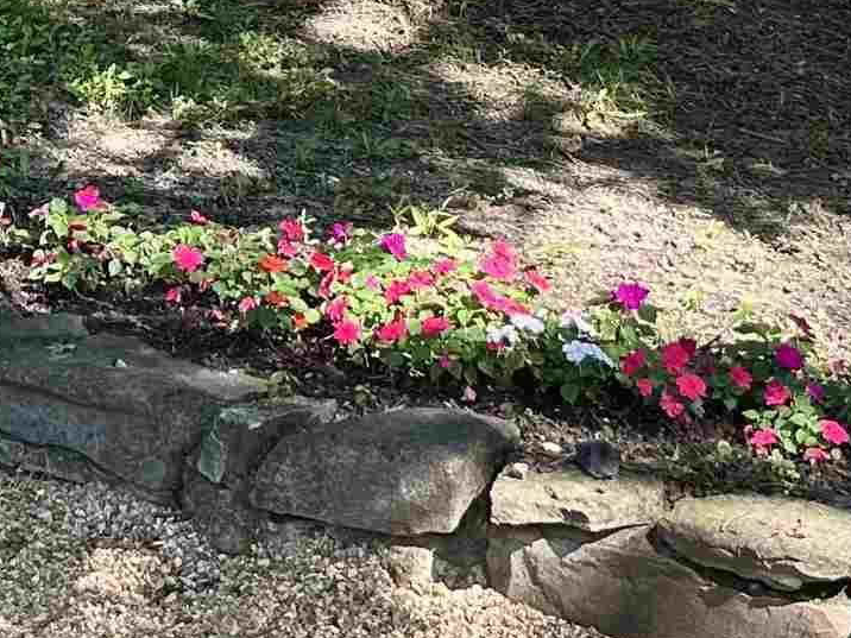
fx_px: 2532
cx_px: 163
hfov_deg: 18.9
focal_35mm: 103
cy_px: -602
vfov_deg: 12.7
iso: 80
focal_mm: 6.86
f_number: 1.78
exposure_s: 1/417
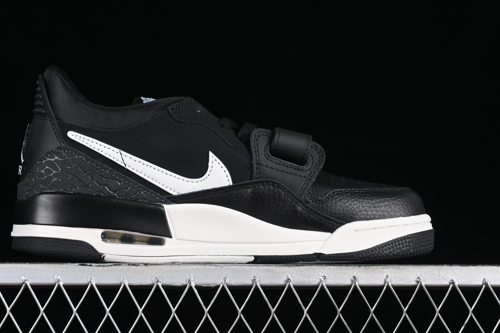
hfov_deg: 23.9
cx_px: 220
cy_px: 149
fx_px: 1181
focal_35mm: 85
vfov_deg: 16.1
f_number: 6.3
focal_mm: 50
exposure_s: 1/60
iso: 160
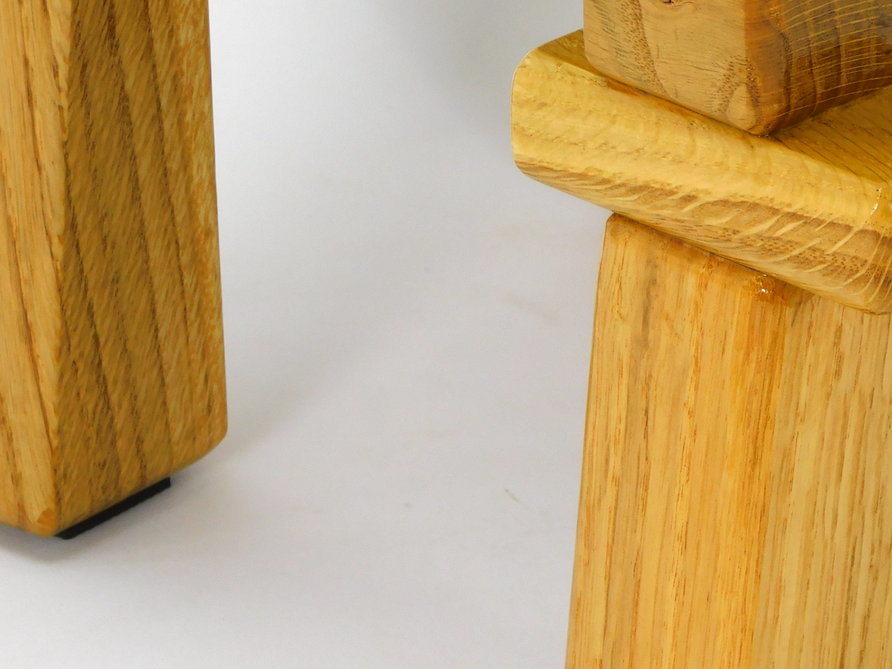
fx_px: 6056
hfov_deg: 8.4
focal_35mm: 235
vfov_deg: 6.3
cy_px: 442
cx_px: 687
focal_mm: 23.7
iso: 125
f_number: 5
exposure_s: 1/50
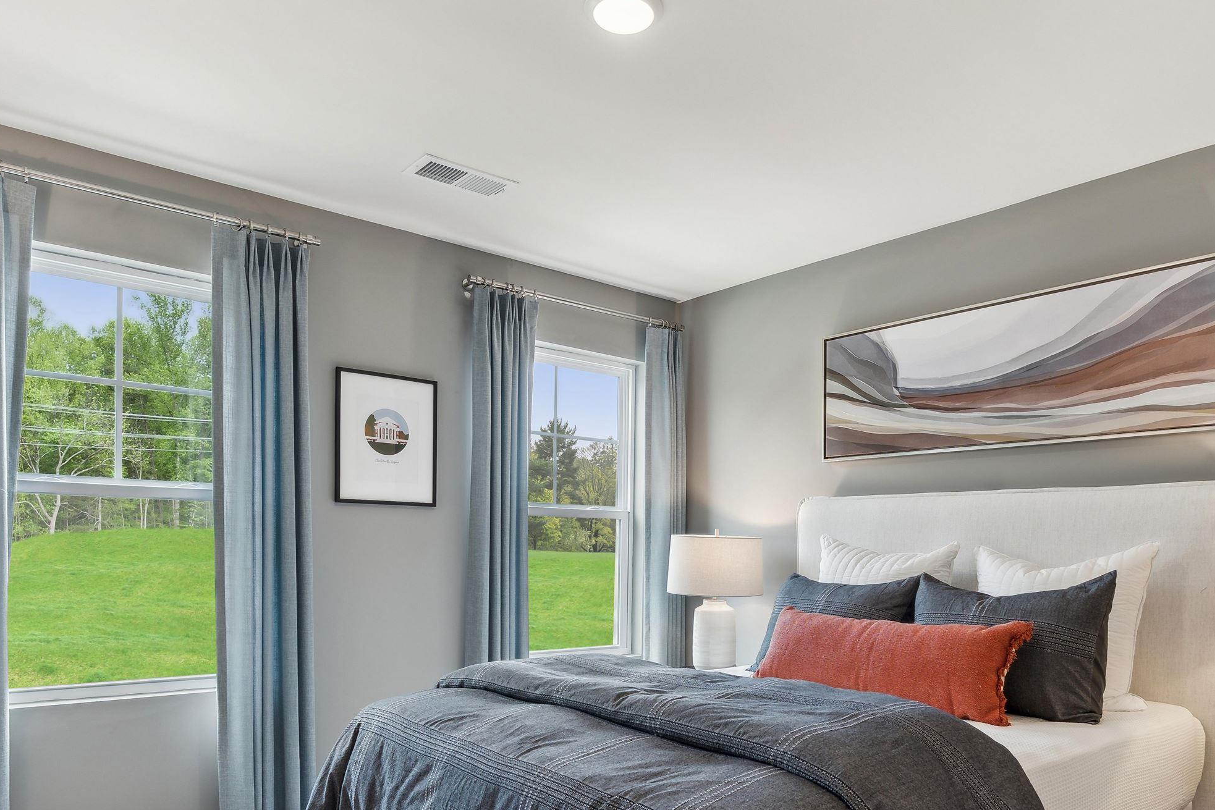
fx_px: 844
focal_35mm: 25
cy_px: 559
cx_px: 664
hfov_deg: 71.3
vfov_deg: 50.1
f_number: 7.1
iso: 160
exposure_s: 1/13
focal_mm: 16
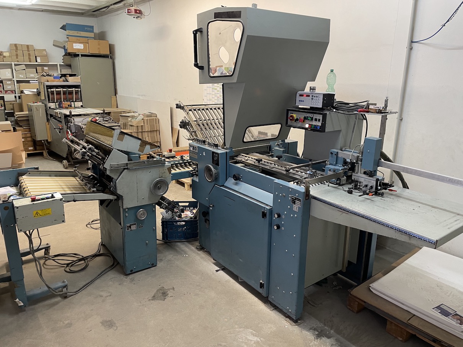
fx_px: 348
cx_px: 232
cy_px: 174
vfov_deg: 53.0
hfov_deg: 67.3
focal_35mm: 26
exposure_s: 1/50
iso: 125
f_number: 1.6
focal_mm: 4.2
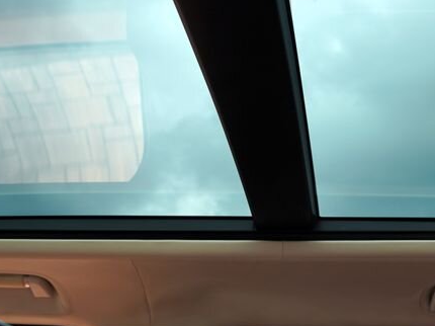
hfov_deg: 34.2
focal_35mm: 55
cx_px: 329
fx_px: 691
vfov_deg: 25.8
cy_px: 37
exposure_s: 1/100
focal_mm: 24
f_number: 5
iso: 100
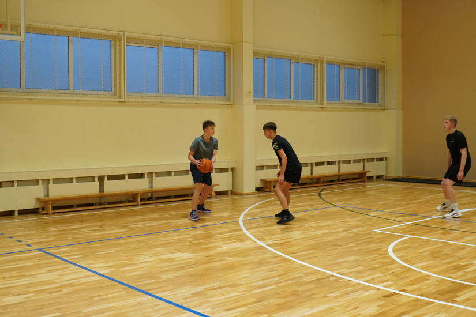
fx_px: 555
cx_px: 238
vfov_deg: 31.9
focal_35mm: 42
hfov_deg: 46.4
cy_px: 158
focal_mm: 28
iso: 1600
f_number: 4
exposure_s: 1/160
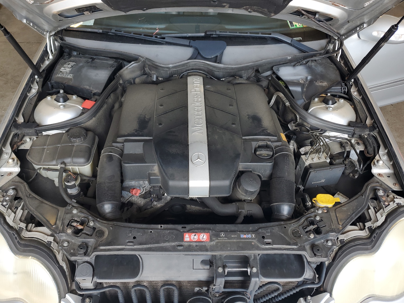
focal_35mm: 26
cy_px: 152
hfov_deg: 67.3
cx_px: 202
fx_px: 303
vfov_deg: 53.1
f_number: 1.5
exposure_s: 1/156
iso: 50
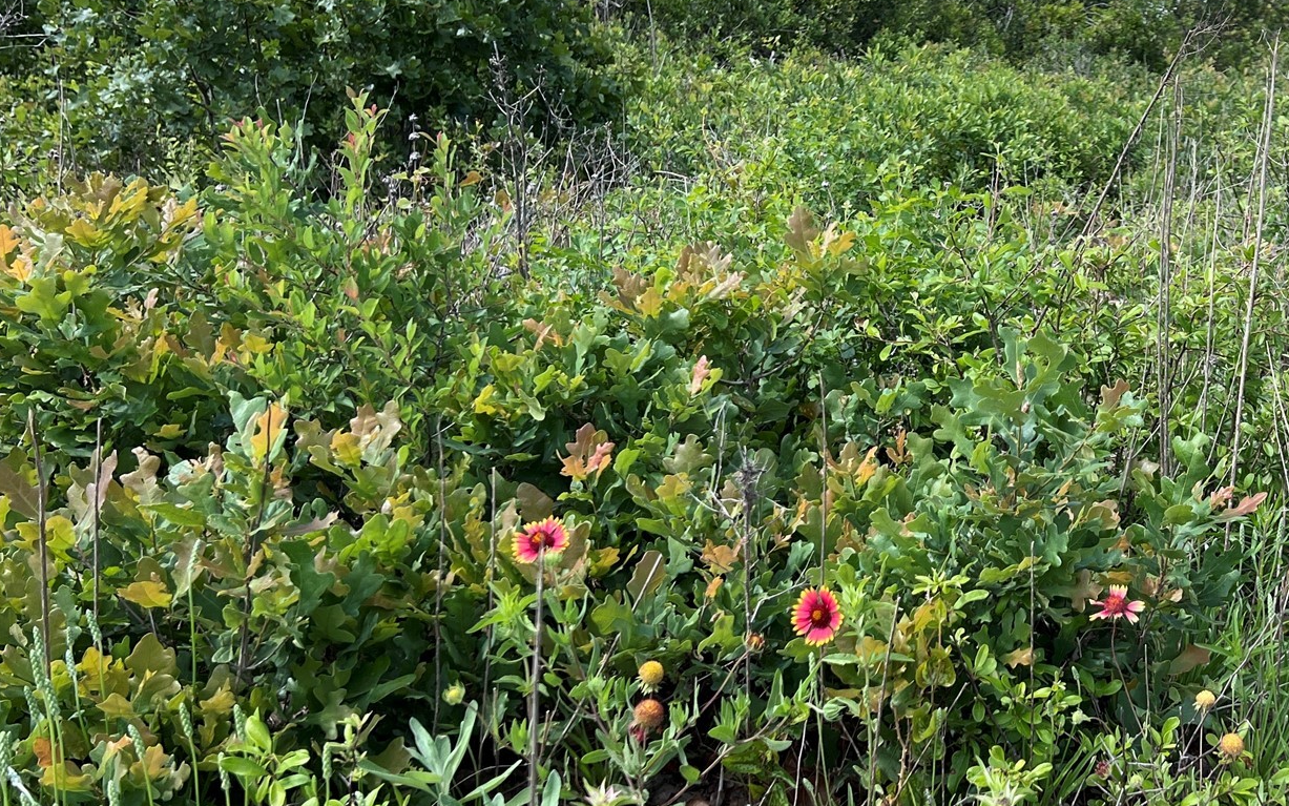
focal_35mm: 46
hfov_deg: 41.7
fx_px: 1616
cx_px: 1016
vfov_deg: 28.0
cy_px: 388
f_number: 1.5
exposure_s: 1/1698
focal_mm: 5.7
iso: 50
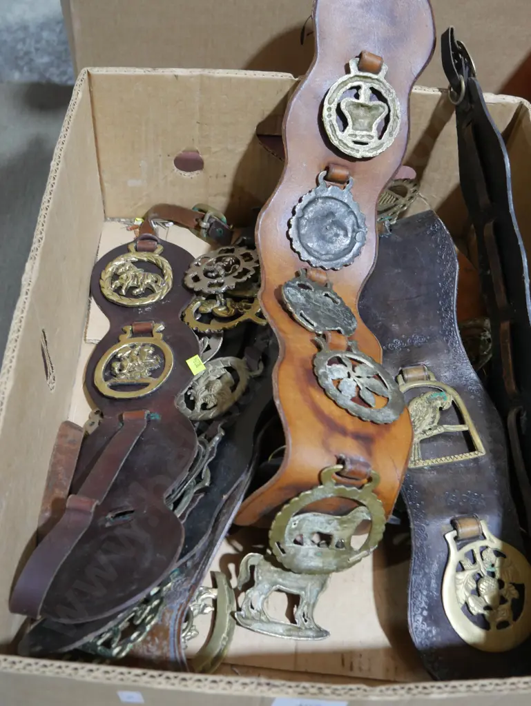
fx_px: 817
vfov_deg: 46.8
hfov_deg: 36.0
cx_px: 266
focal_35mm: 40
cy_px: 353
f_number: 4.5
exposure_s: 1/60
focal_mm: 20
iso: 800
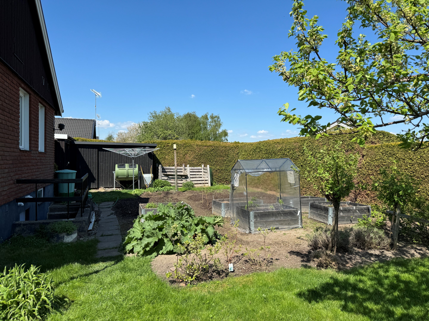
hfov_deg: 71.6
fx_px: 297
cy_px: 160
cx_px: 214
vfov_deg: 56.8
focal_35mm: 24
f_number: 1.78
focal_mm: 6.76
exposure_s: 1/3802
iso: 80
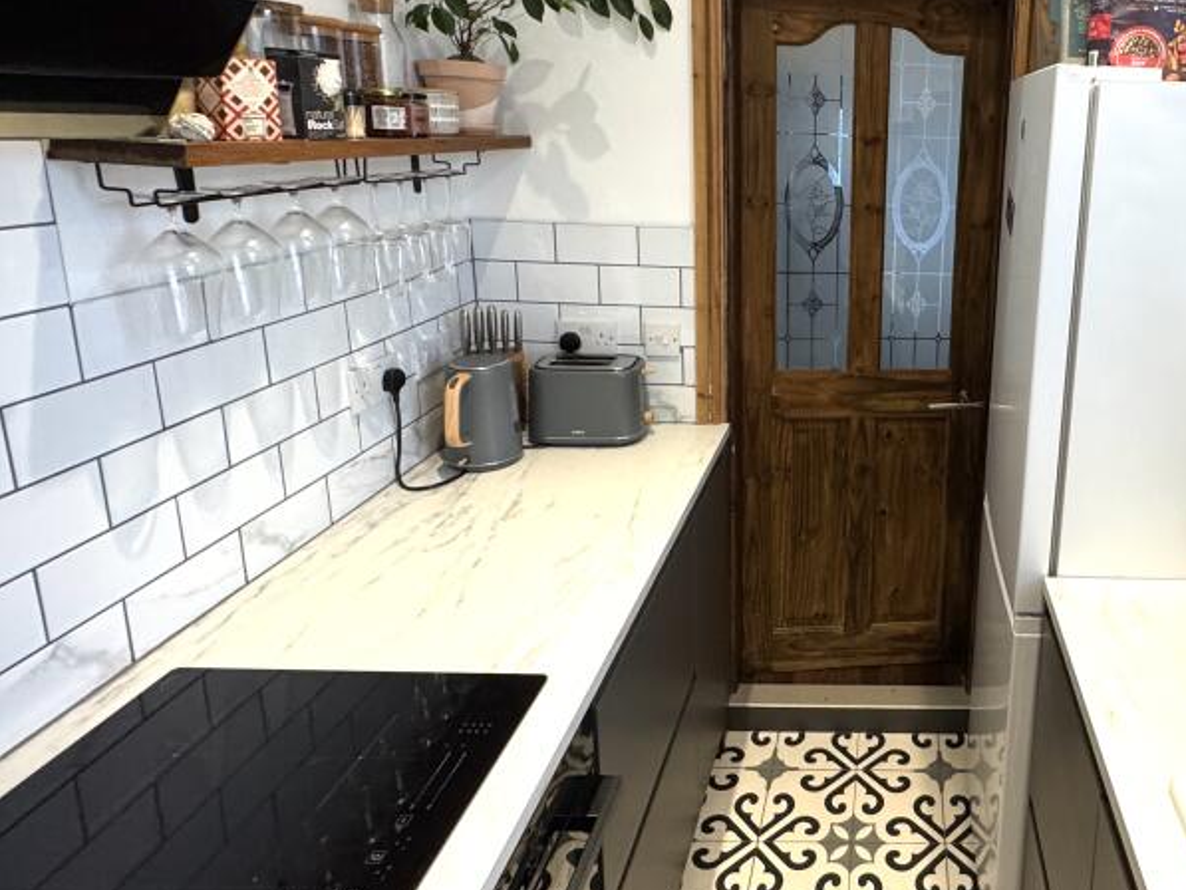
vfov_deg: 55.7
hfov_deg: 66.1
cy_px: 298
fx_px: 822
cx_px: 920
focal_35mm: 24
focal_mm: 2.22
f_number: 2.2
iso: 250
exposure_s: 1/99
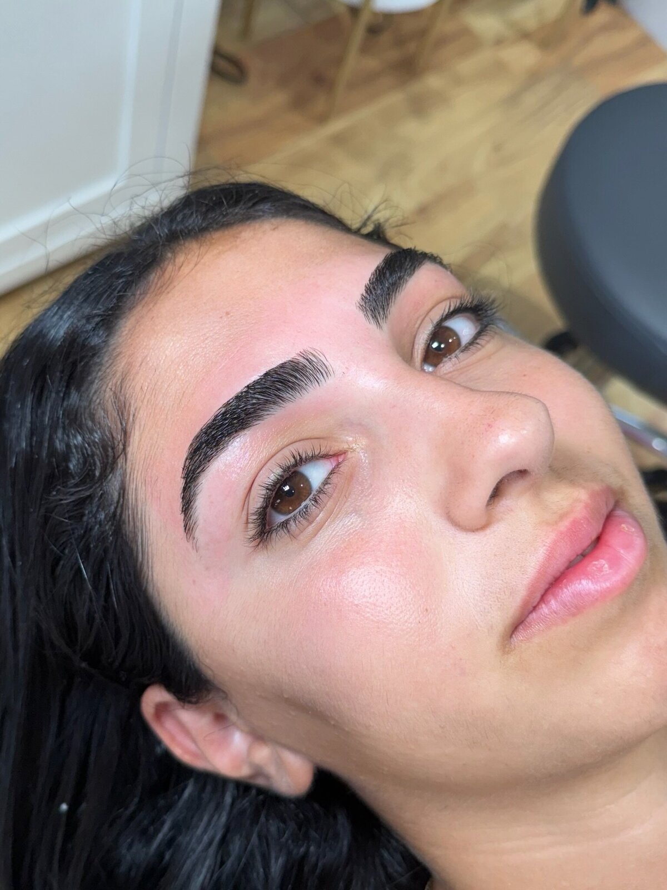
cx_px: 334
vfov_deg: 71.6
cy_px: 445
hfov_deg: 56.8
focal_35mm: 24
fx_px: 617
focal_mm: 6.76
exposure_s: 1/120
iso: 80
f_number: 1.78
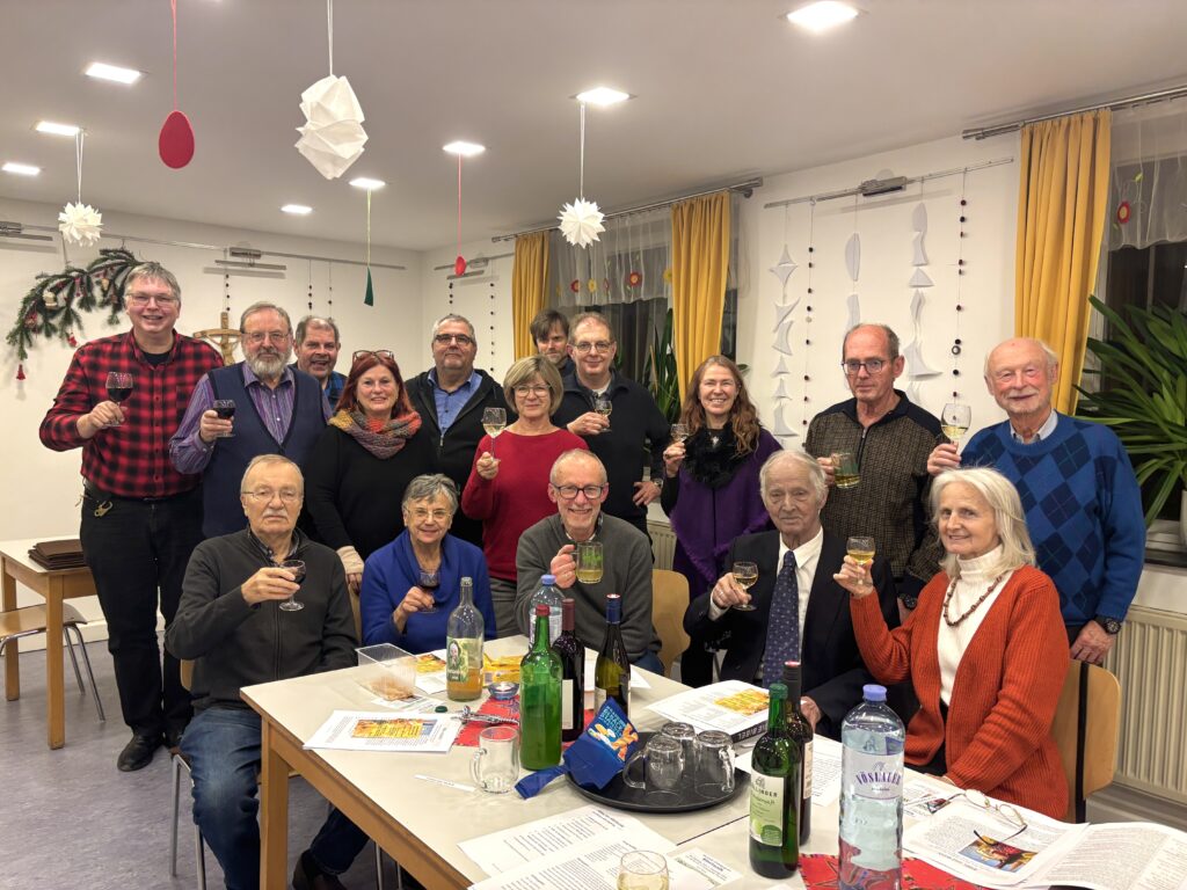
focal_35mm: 26
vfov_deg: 53.1
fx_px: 892
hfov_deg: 67.3
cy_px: 445
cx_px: 594
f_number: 1.6
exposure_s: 1/50
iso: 160
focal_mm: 5.96
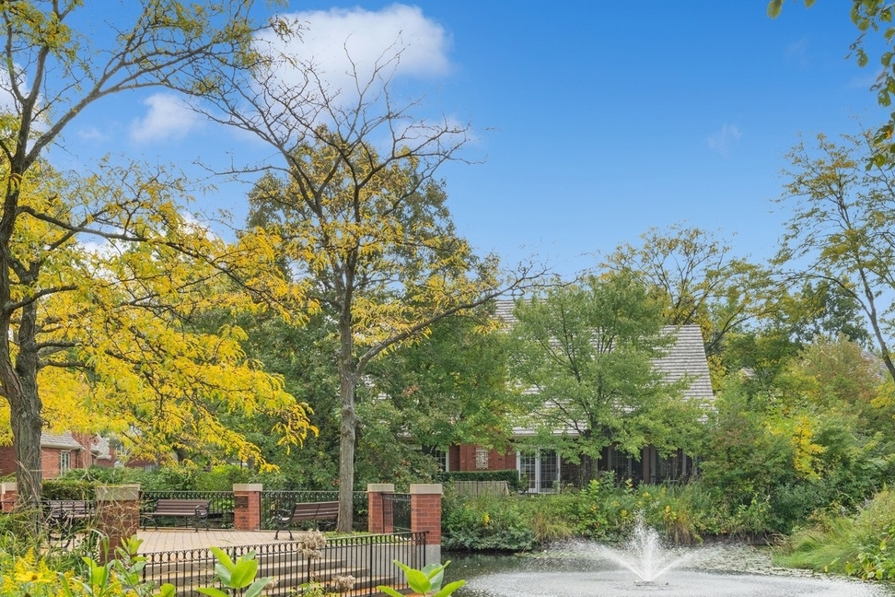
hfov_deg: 47.4
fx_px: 1015
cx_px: 380
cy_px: 475
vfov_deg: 31.9
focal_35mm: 41
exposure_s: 1/90
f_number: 9.5
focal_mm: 24.5
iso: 200
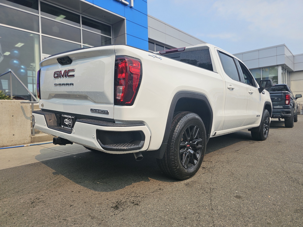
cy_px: 114
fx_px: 201
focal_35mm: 23
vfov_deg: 58.9
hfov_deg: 73.9
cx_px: 152
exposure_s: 1/932
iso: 10
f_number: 1.7
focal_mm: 6.3
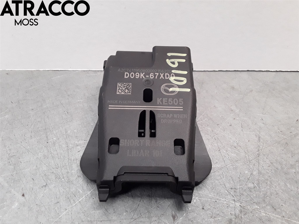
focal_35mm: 28
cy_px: 112
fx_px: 242
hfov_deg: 63.4
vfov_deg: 49.7
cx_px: 150
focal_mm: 2.91
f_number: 1.9
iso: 100
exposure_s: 1/100
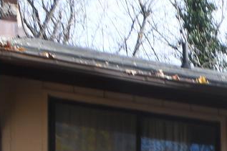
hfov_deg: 11.2
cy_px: 443
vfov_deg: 8.3
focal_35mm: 142
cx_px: 601
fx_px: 895
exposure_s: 1/250
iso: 200
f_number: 5.6
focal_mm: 15
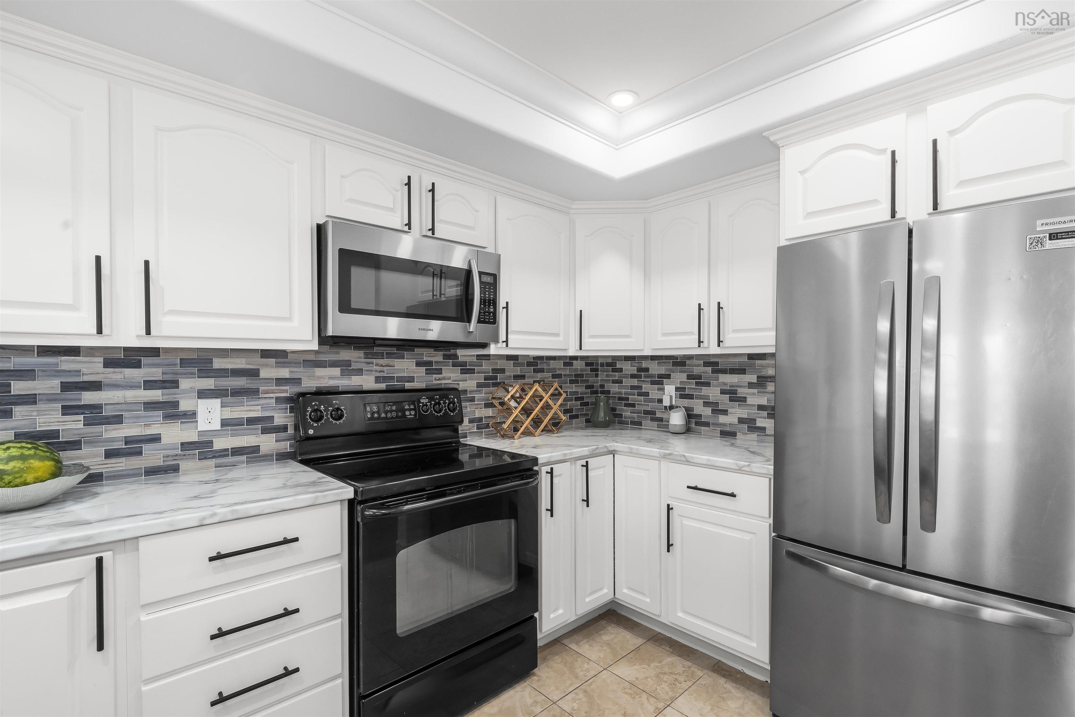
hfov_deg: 100.4
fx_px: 448
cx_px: 538
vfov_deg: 77.3
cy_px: 358
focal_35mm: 15
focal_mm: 10
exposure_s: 1/10
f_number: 10
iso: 400
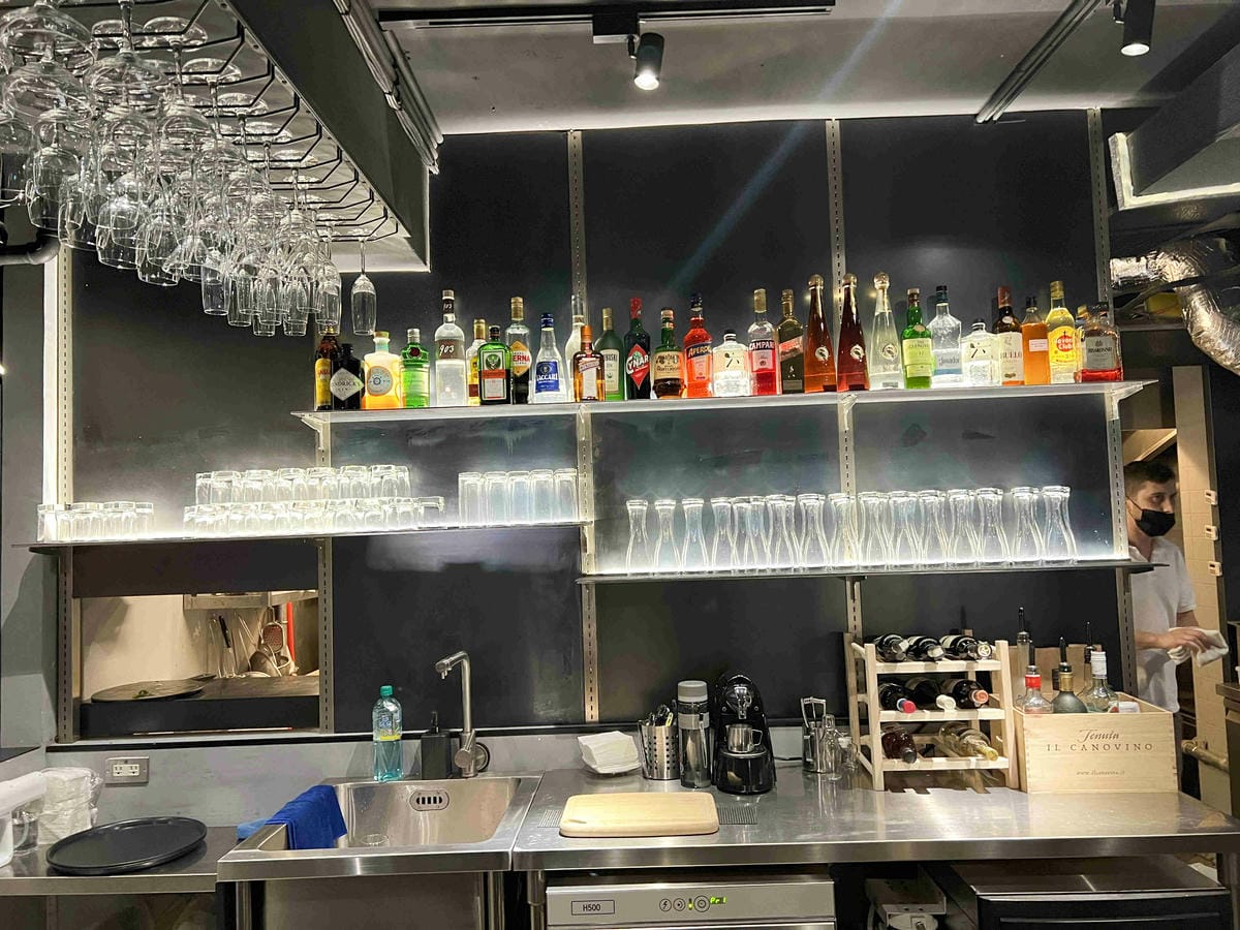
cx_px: 620
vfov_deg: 53.1
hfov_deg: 67.3
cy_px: 465
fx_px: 931
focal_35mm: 26
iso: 500
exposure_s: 1/60
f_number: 1.5
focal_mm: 5.7
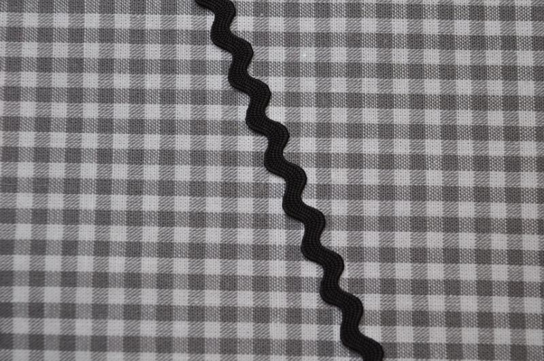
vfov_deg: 19.7
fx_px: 1041
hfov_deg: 29.3
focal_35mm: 69
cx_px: 272
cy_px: 180
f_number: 5.6
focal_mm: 46
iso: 400
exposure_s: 1/125
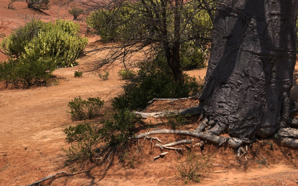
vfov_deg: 10.4
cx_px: 317
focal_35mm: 124
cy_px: -48
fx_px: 1007
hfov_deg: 16.4
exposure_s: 1/320
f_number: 16
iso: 250
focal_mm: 35
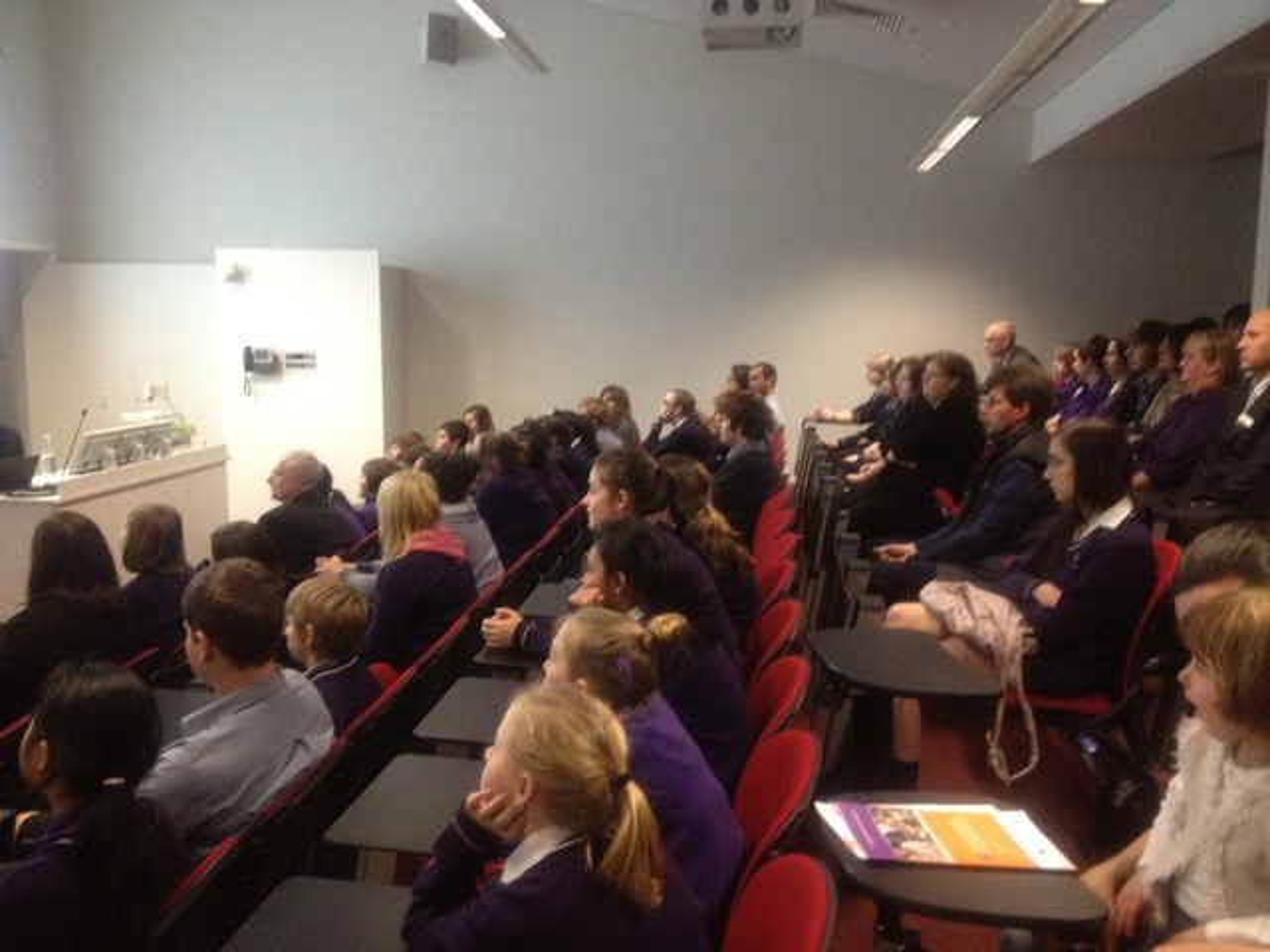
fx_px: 1284
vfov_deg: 40.7
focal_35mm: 35
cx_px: 635
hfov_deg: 52.6
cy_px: 476
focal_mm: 4.28
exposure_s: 1/15
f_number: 2.4
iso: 400
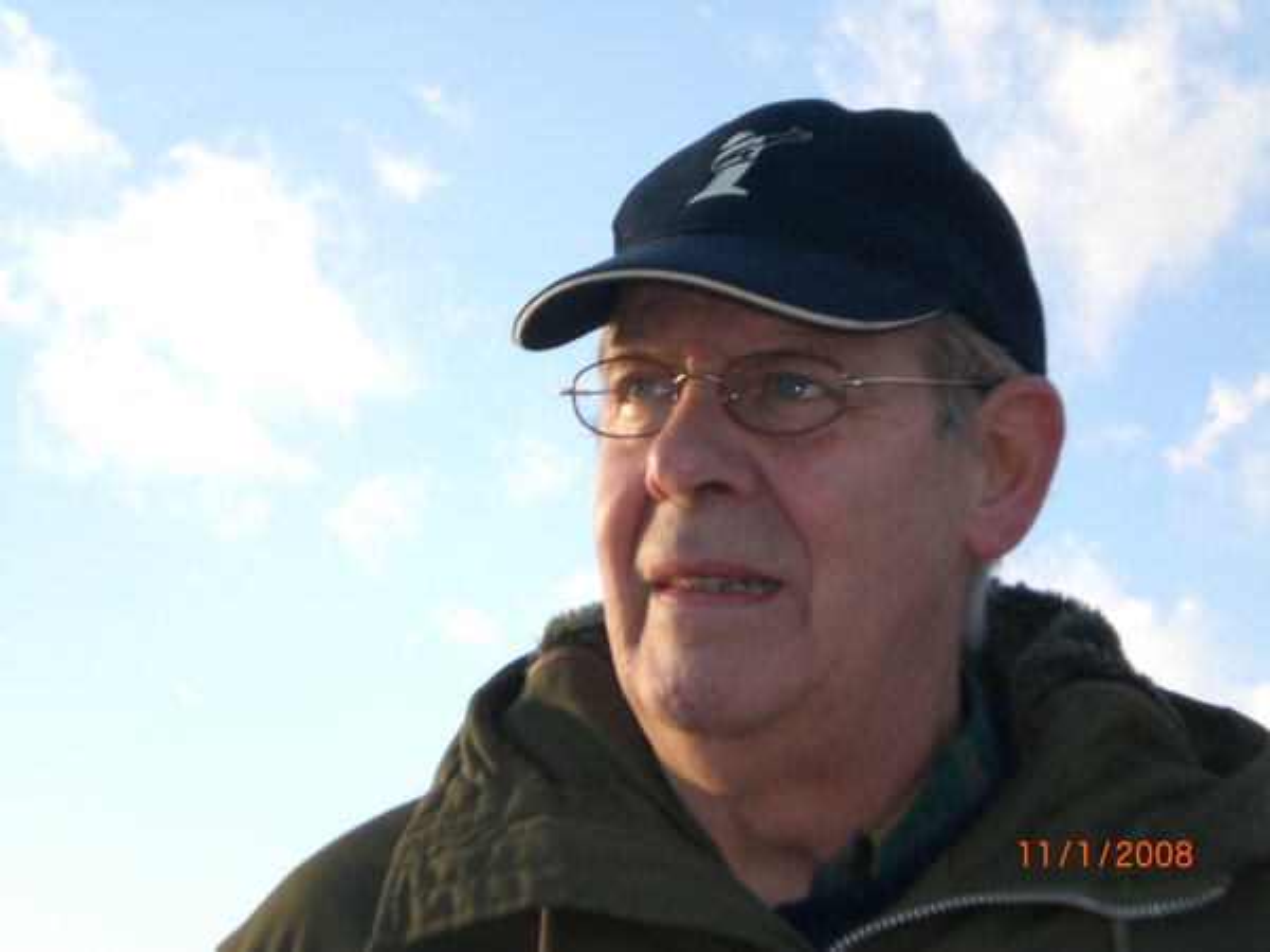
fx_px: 3669
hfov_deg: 19.6
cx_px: 635
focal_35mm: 100
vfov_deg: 14.8
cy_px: 476
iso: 50
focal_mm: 16.51
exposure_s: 1/100
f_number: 5.4
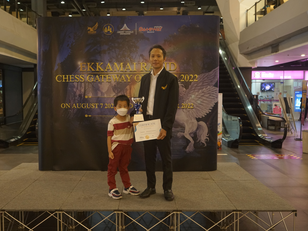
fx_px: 329
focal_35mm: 37
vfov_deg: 38.7
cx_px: 139
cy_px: 115
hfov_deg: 50.1
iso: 4000
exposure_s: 1/100
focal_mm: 34
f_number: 4
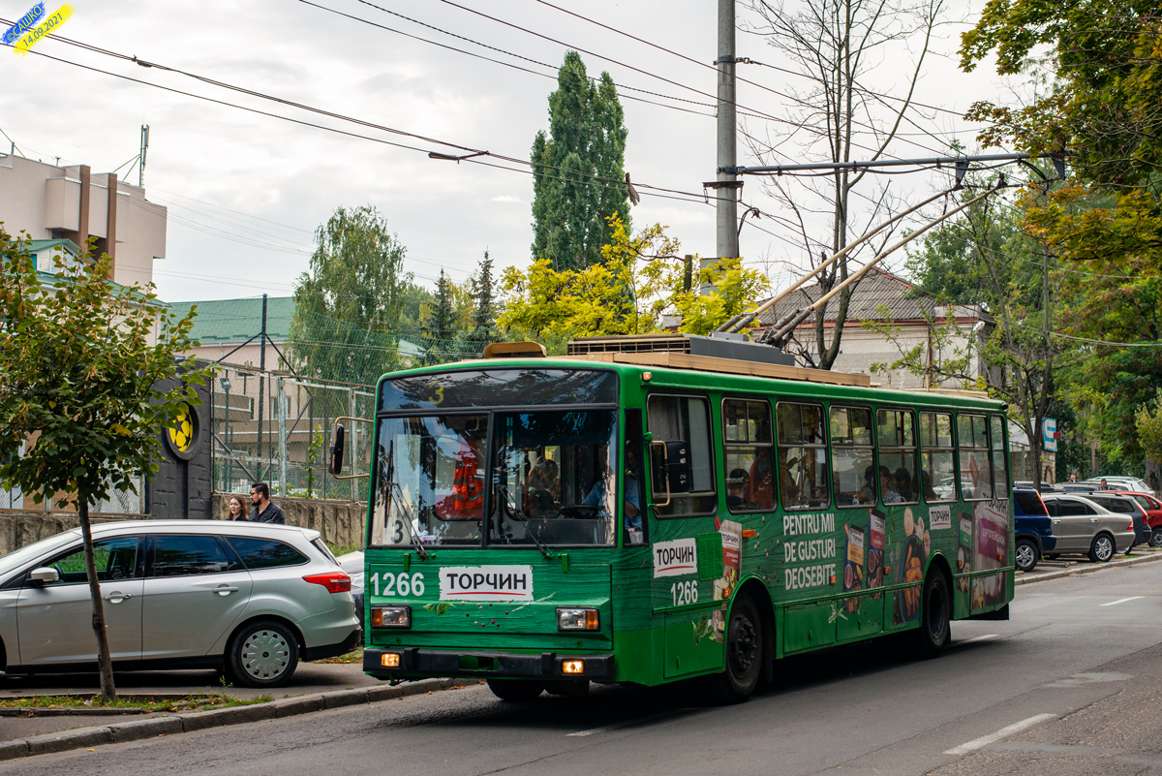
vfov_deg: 27.0
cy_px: 388
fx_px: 1614
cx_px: 581
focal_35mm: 50
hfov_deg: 39.6
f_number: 4.5
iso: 200
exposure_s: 1/640
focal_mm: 50
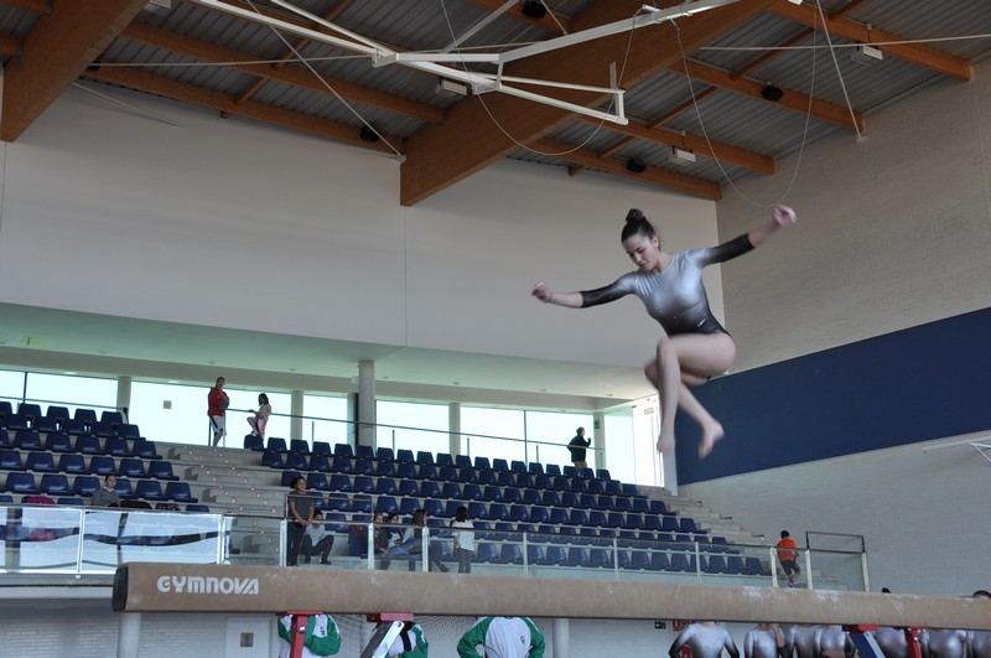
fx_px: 1319
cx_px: 496
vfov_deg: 28.0
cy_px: 329
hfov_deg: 41.2
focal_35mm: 48
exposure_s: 1/60
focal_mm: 32
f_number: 8
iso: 200
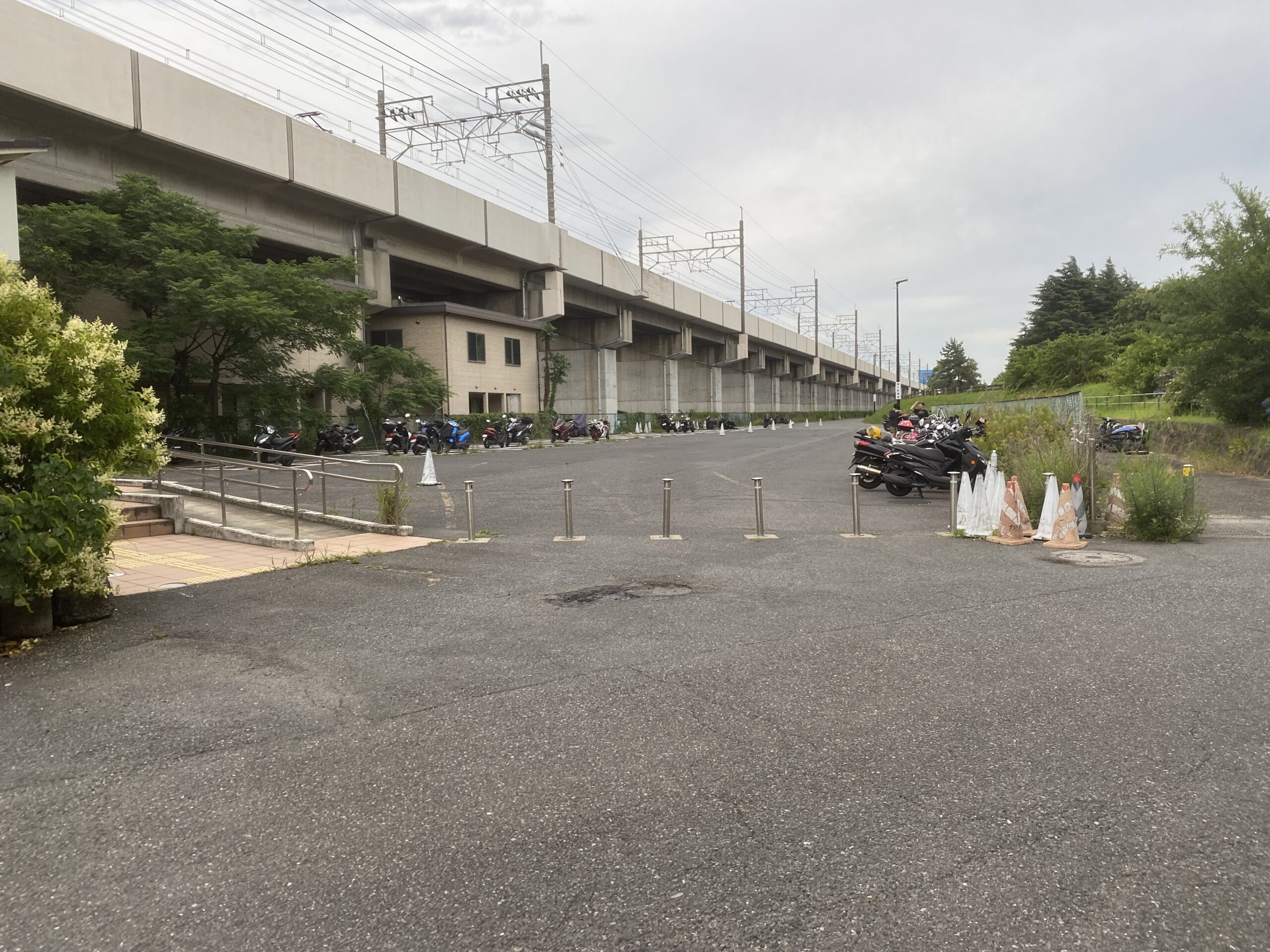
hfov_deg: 67.3
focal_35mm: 26
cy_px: 476
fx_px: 954
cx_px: 635
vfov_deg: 53.1
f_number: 1.8
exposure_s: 1/138
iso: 32
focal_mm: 4.25
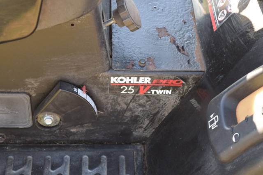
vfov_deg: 16.6
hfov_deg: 24.6
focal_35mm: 82
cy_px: 88
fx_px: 603
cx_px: 132
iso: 400
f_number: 5.6
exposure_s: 1/100
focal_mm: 55
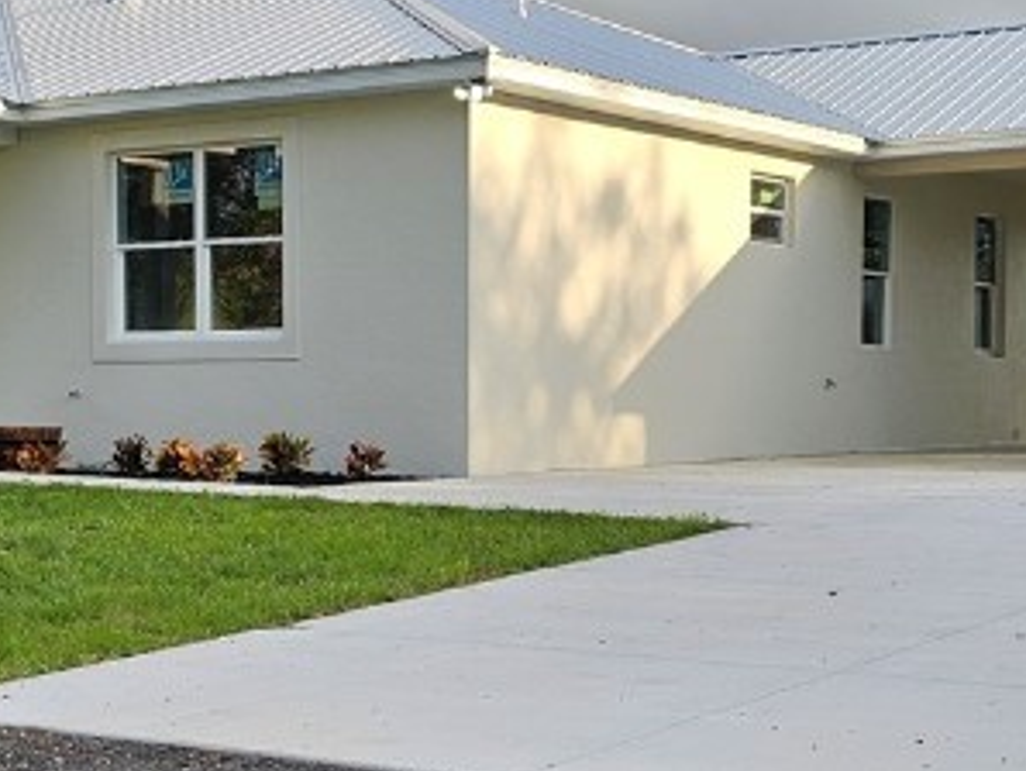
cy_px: 564
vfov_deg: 18.6
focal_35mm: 79
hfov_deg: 24.6
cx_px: 368
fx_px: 2343
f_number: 1.7
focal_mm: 6.3
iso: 10
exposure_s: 1/298
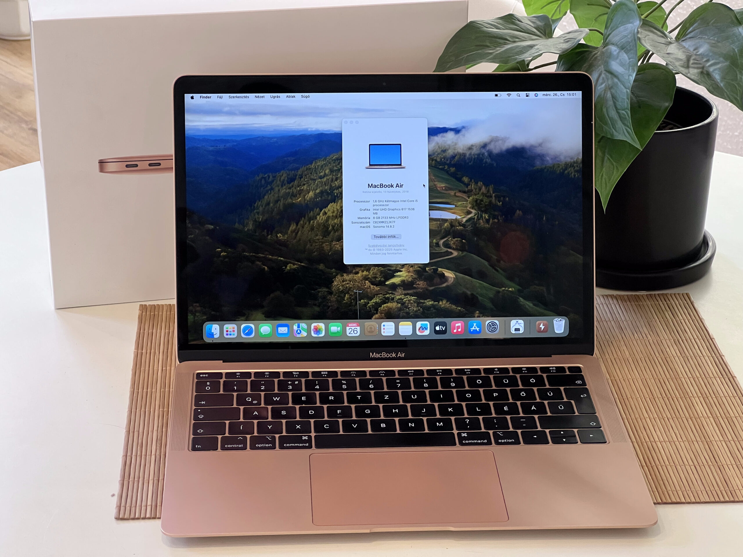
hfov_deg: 25.3
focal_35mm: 77
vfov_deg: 19.1
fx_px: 1653
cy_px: 278
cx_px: 372
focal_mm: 9
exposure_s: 1/60
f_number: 2.8
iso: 250
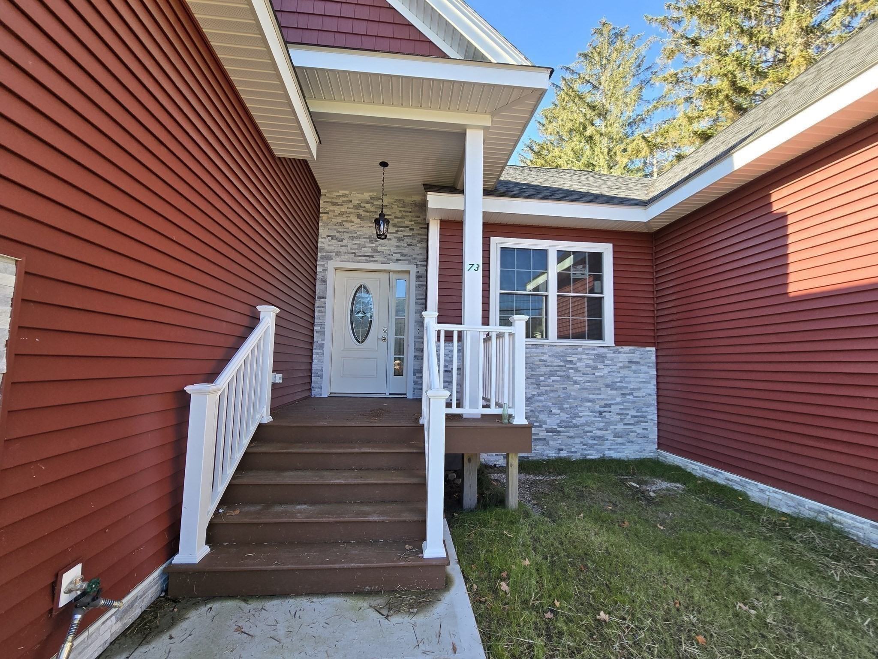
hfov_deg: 106.2
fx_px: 330
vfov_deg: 89.9
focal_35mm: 13
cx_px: 439
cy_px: 330
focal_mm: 2.2
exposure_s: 1/329
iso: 50
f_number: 2.2
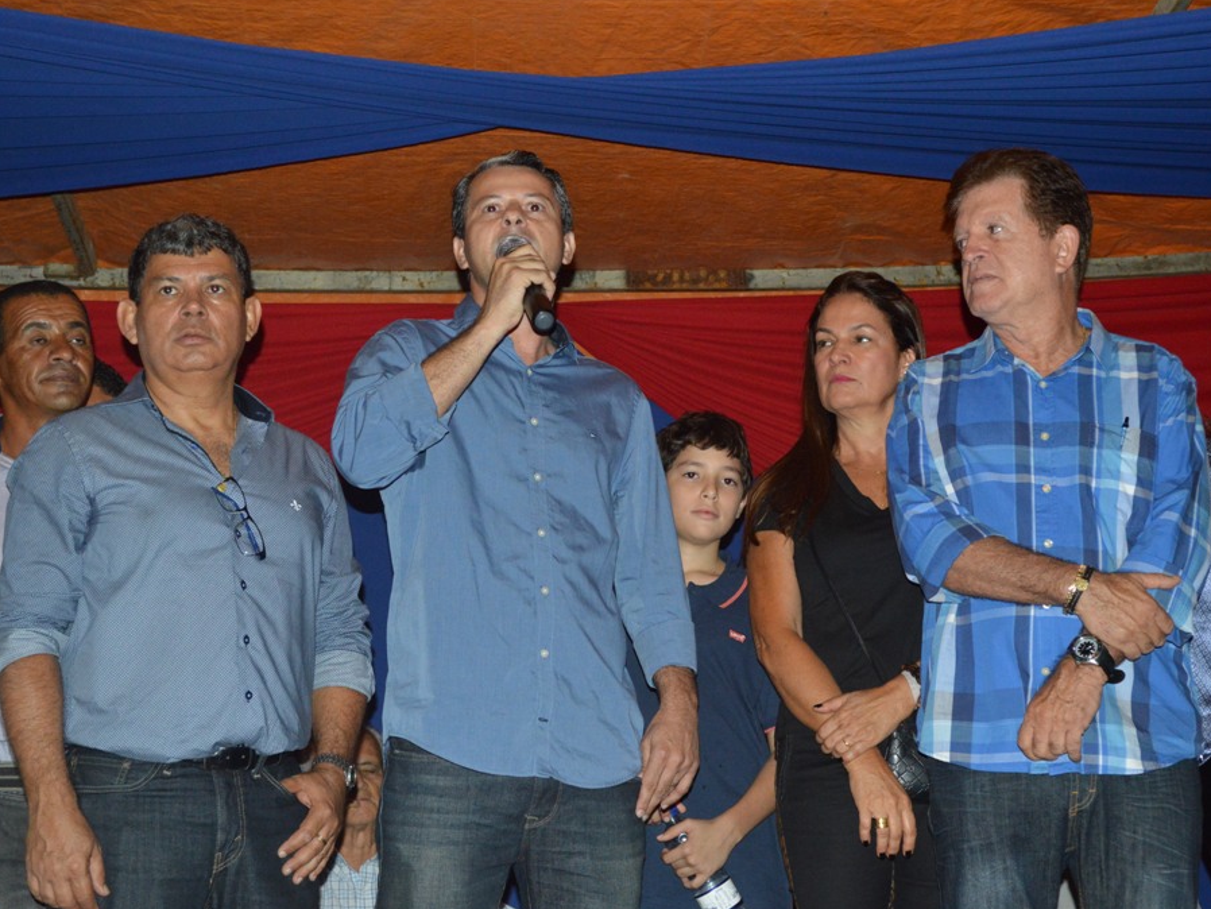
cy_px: 455
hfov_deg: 28.1
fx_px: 2415
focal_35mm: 69
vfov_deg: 21.3
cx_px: 689
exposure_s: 1/80
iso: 1600
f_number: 6.3
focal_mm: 42
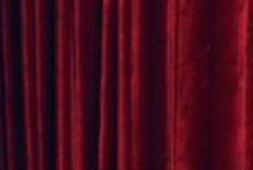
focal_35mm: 1182
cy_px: 168
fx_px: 8323
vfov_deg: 1.2
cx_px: -183
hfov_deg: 1.7
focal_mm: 200
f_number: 2.8
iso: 1600
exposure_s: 1/50
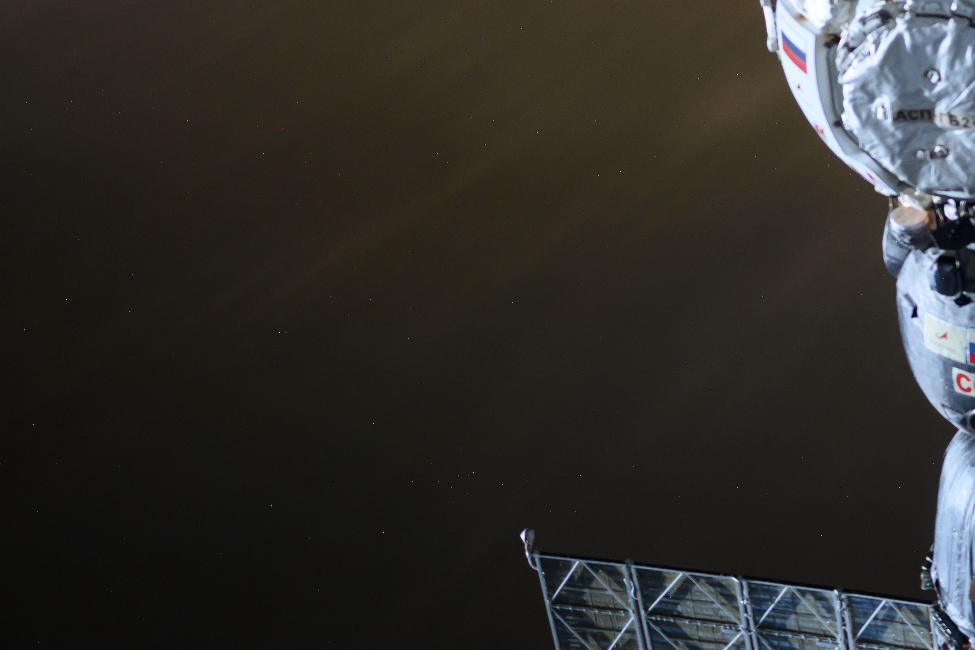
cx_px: 978
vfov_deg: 13.0
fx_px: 2844
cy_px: 241
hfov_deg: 18.9
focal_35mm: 105
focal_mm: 50
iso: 1600
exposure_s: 10
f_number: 1.2
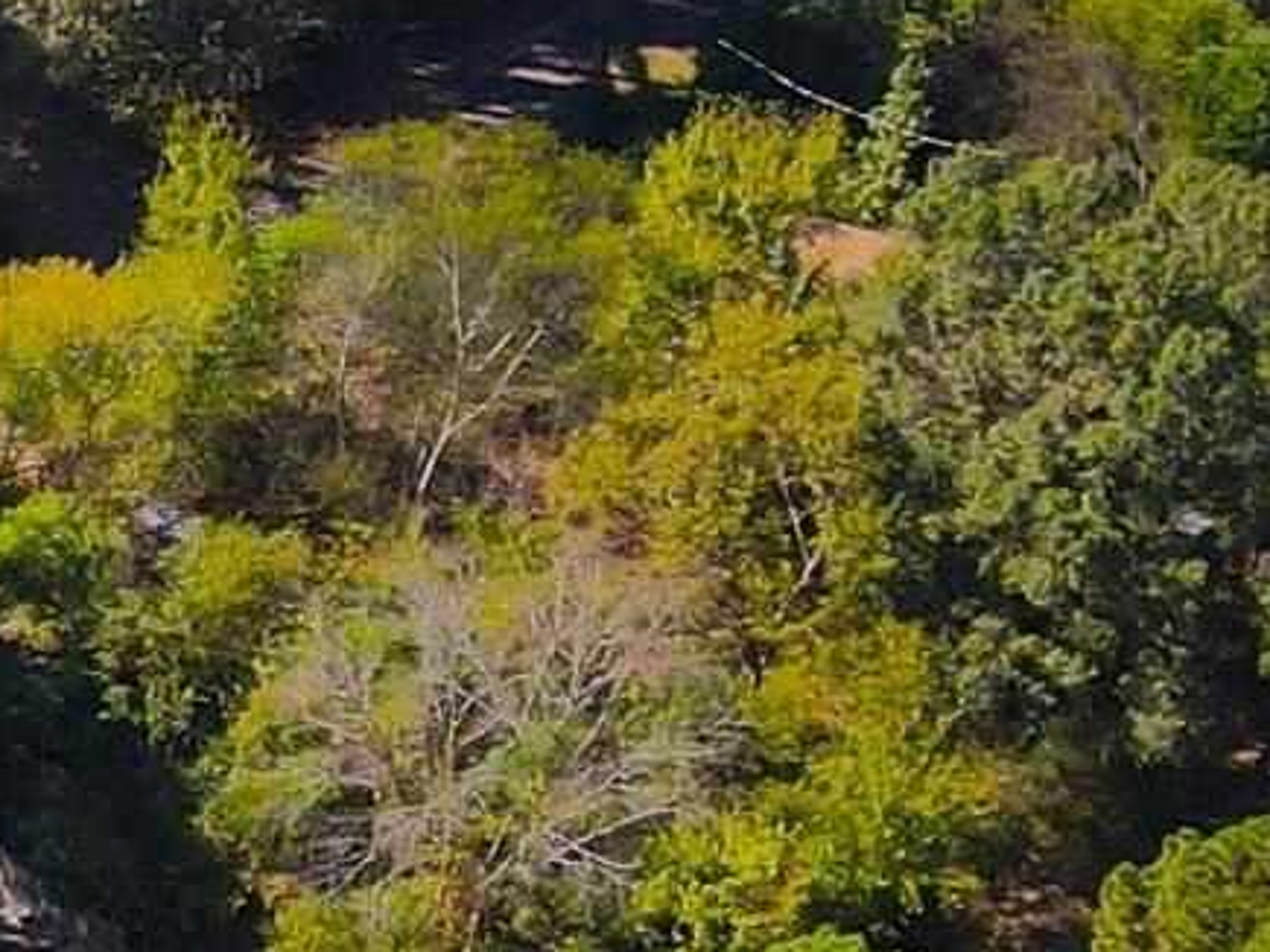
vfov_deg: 10.3
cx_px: -724
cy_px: 1497
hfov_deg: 13.4
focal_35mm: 138
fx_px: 5062
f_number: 2.8
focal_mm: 4.5
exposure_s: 1/1000
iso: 100
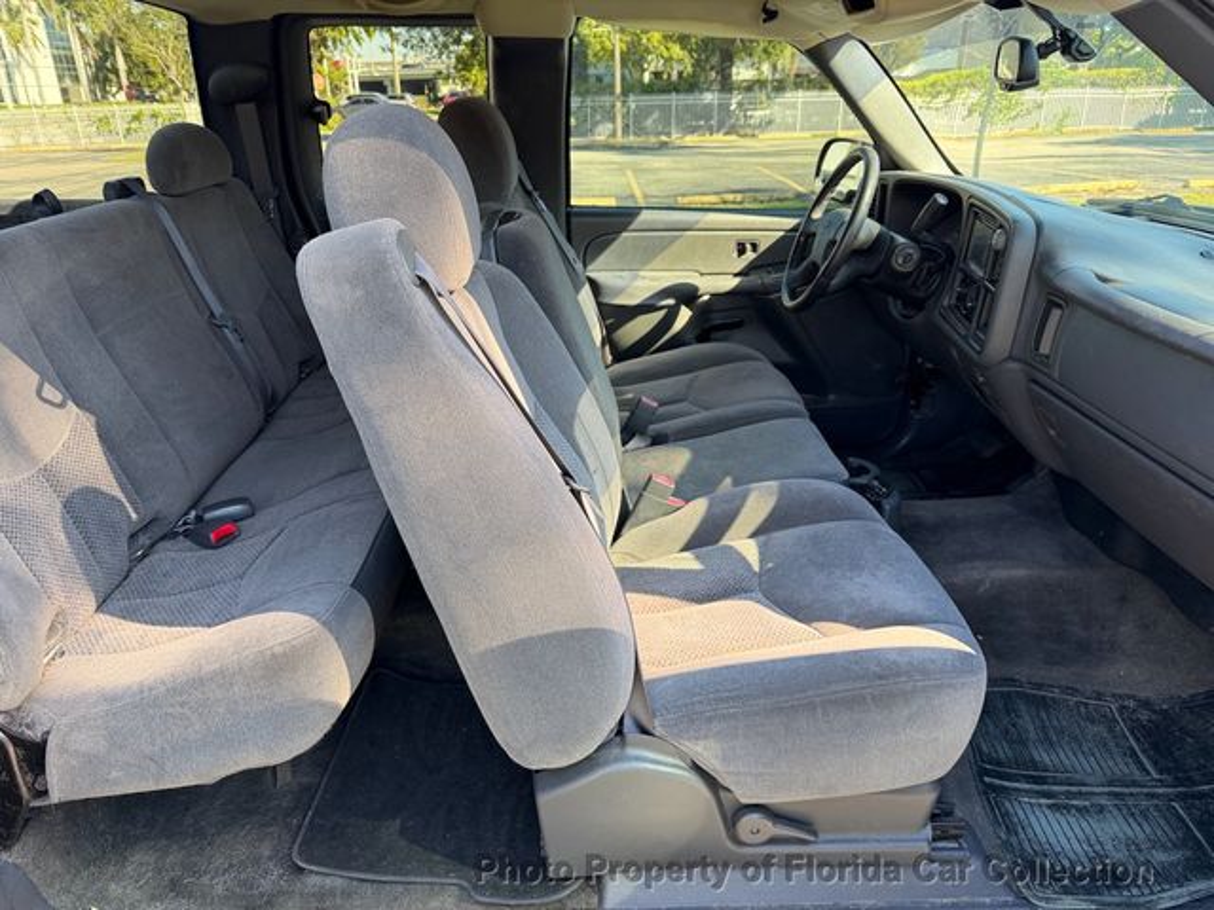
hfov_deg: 71.6
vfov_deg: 56.8
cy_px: 455
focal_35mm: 24
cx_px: 607
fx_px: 842
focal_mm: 6.76
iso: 100
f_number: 1.78
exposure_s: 1/184
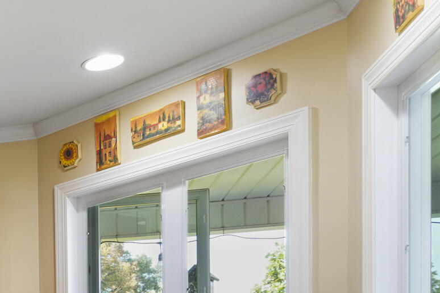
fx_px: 758
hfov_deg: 22.3
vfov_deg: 18.7
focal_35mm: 62
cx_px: -316
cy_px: 468
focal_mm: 16
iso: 400
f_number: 5.6
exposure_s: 1/25
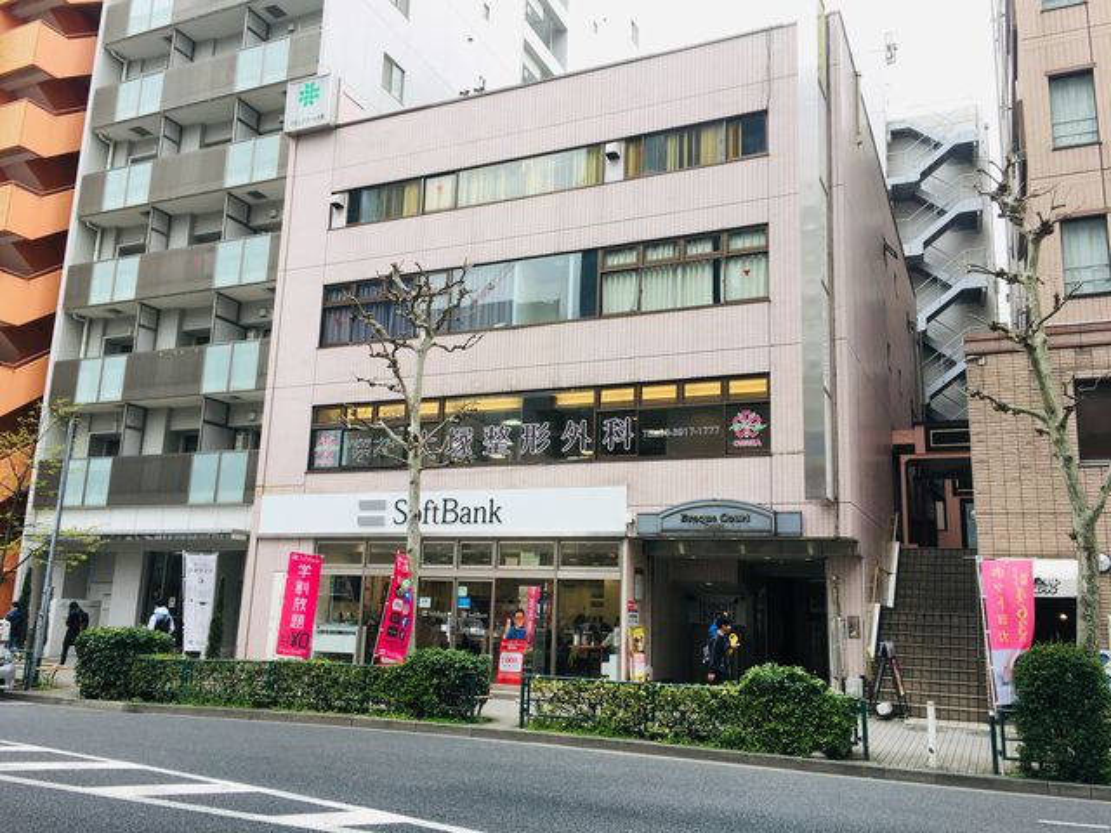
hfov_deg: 61.7
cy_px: 416
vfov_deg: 48.2
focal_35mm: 29
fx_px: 931
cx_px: 556
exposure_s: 1/167
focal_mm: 4.15
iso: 25
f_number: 2.2
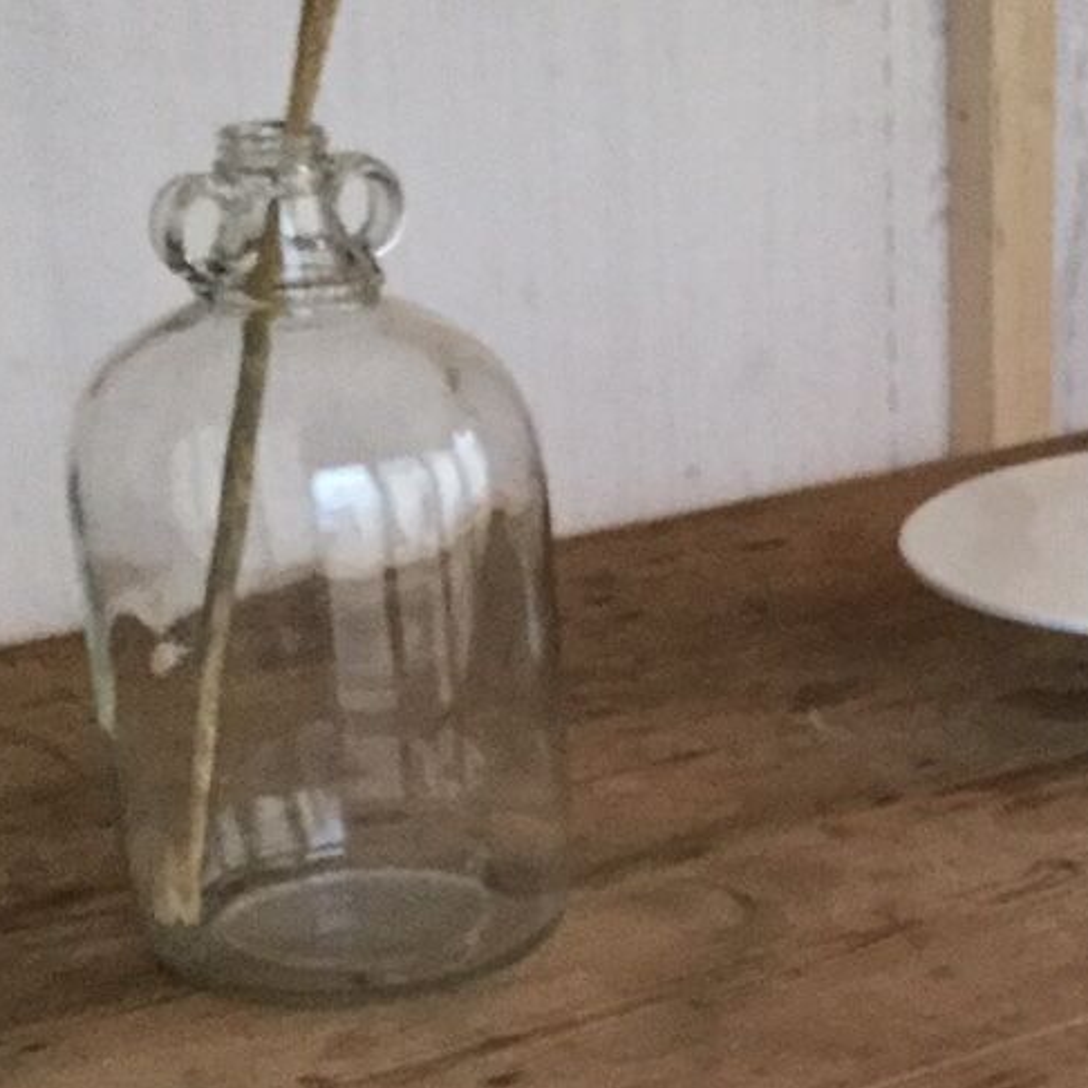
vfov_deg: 18.2
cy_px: 1178
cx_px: 1059
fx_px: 3271
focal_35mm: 92
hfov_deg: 18.4
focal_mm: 3.3
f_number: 2.4
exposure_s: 1/20
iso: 200
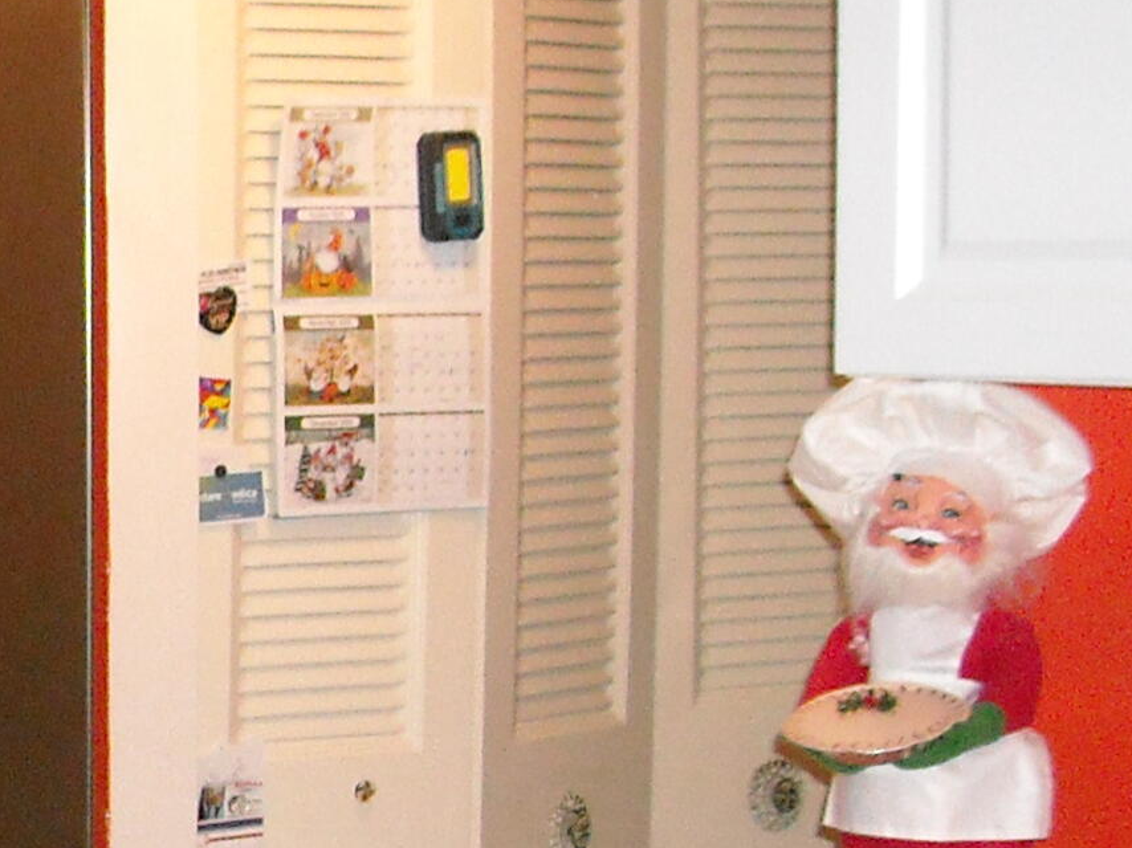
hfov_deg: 14.7
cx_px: -665
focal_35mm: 123
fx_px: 4021
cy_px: 825
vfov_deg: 11.9
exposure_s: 1/60
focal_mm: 5.7
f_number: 2.8
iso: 400
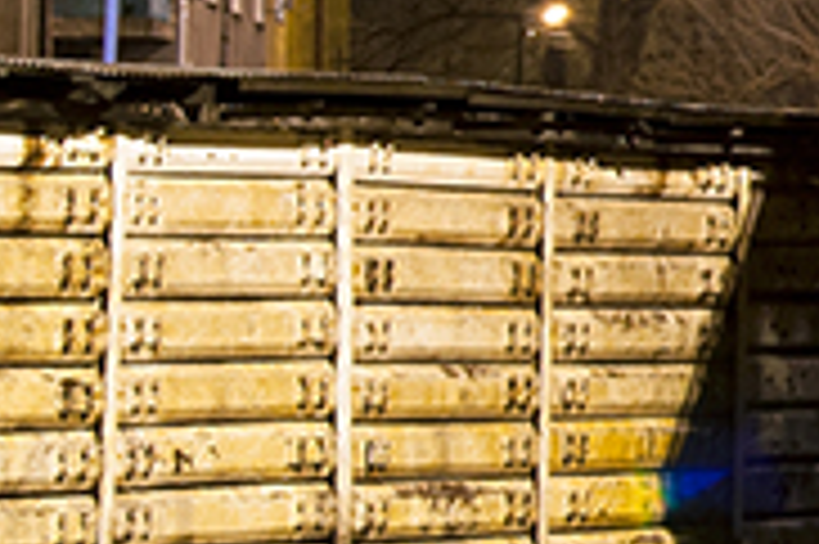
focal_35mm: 321
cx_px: 2160
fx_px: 7296
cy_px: -173
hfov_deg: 6.1
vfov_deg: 4.3
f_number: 8
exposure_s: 6
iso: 200
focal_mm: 38
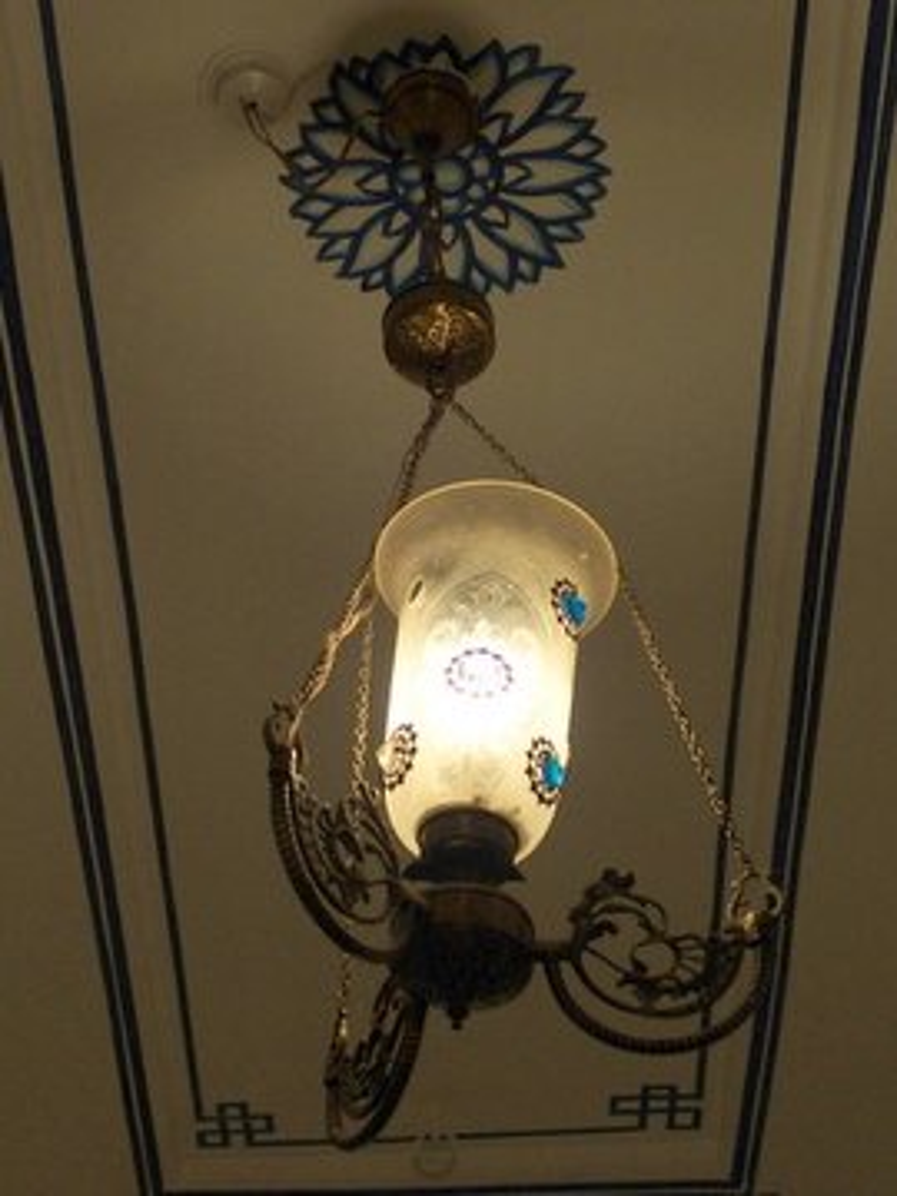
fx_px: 1451
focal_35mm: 42
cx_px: 448
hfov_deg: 34.3
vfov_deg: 44.8
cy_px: 598
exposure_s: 1/80
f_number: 2.8
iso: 160
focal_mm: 9
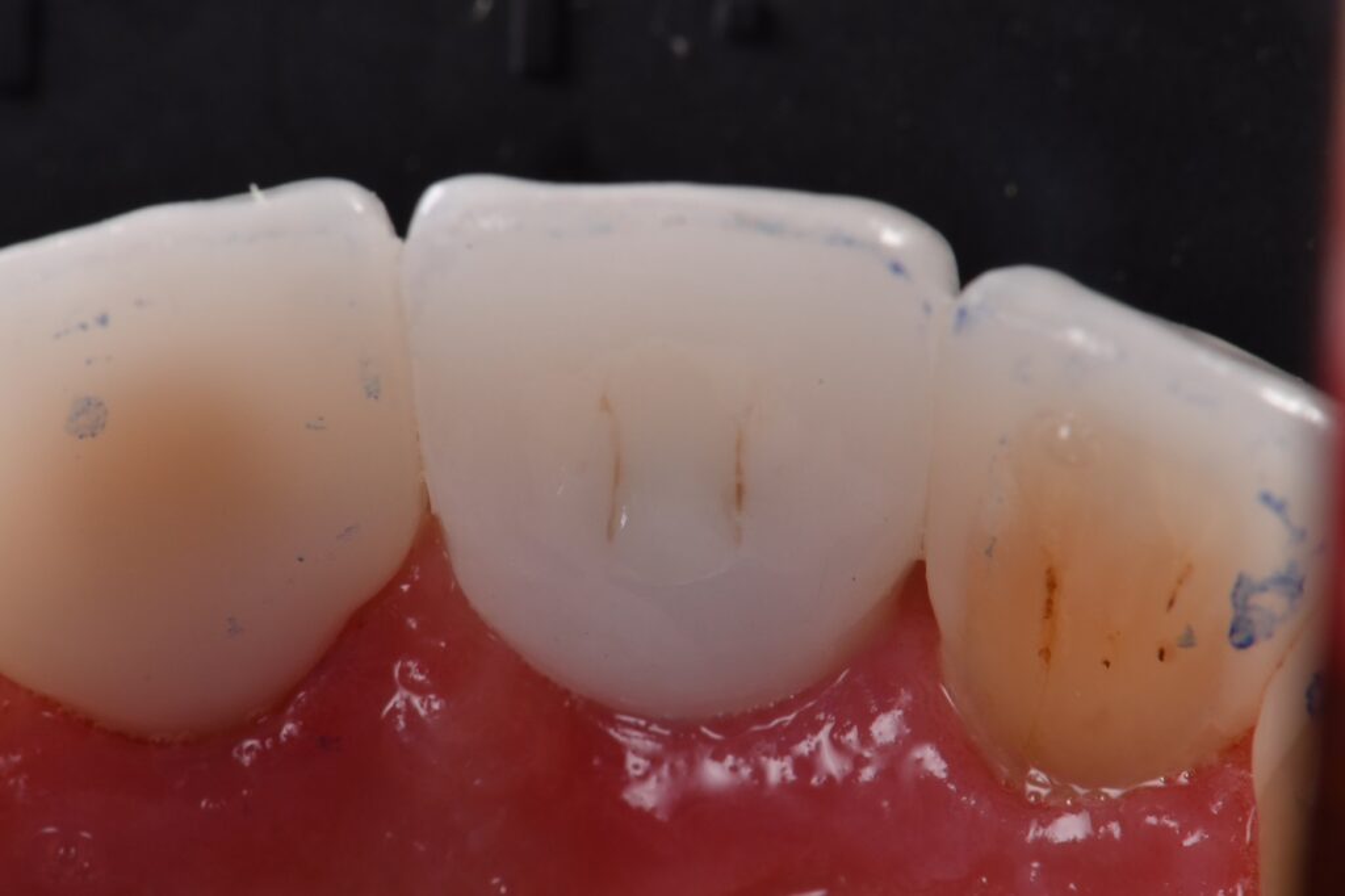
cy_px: 448
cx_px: 672
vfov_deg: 8.7
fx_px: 5863
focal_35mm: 157
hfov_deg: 13.1
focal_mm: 105
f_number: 32
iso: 200
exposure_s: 1/160
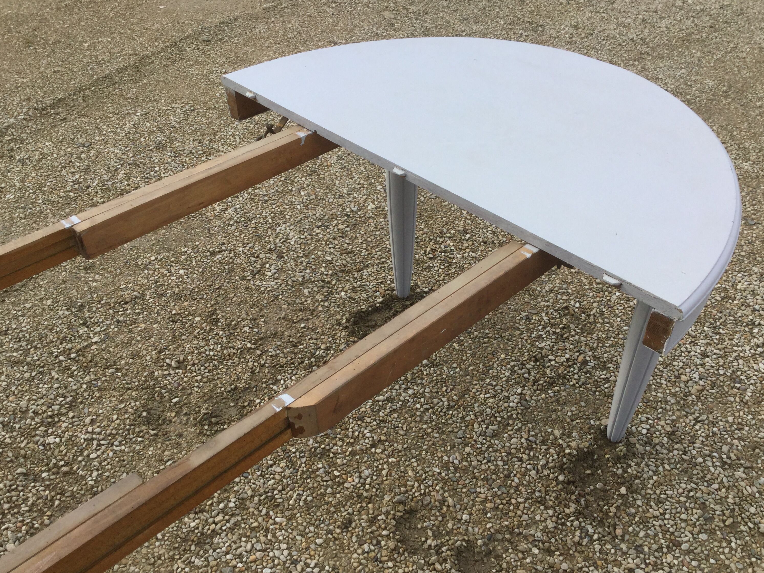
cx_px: 394
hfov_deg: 53.9
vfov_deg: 41.8
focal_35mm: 34
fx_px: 750
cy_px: 300
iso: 25
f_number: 2.4
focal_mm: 3.3
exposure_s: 1/494
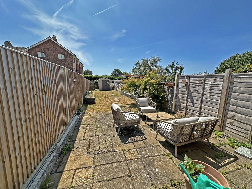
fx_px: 102
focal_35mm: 14
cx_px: 126
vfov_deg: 85.7
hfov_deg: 102.1
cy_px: 94
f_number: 2.2
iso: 40
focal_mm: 2.22
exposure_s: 1/1916
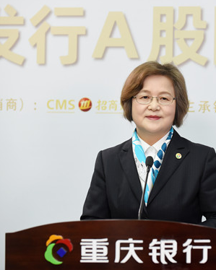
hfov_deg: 9.7
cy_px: 130
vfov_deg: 12.2
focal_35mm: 158
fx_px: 1263
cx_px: 181
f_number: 4.5
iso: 2500
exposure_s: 1/400
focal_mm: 105
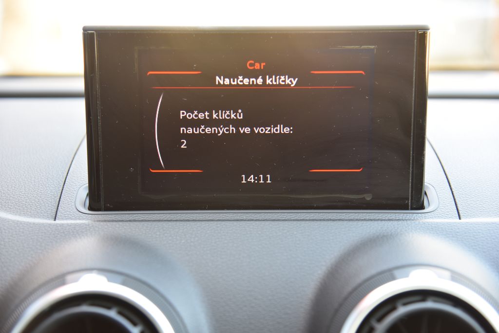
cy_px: 166
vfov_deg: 20.6
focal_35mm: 66
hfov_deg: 30.5
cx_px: 250
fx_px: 915
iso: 500
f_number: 4
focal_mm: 66
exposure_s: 1/30
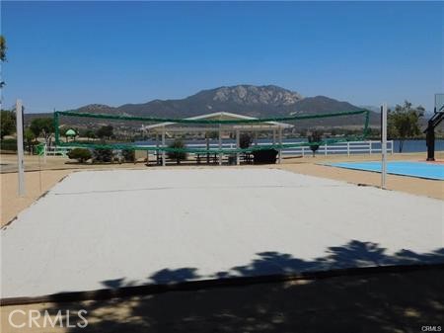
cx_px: 222
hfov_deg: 46.8
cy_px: 166
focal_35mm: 40
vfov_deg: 35.9
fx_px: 513
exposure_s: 1/800
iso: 125
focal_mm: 7.1
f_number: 7.2
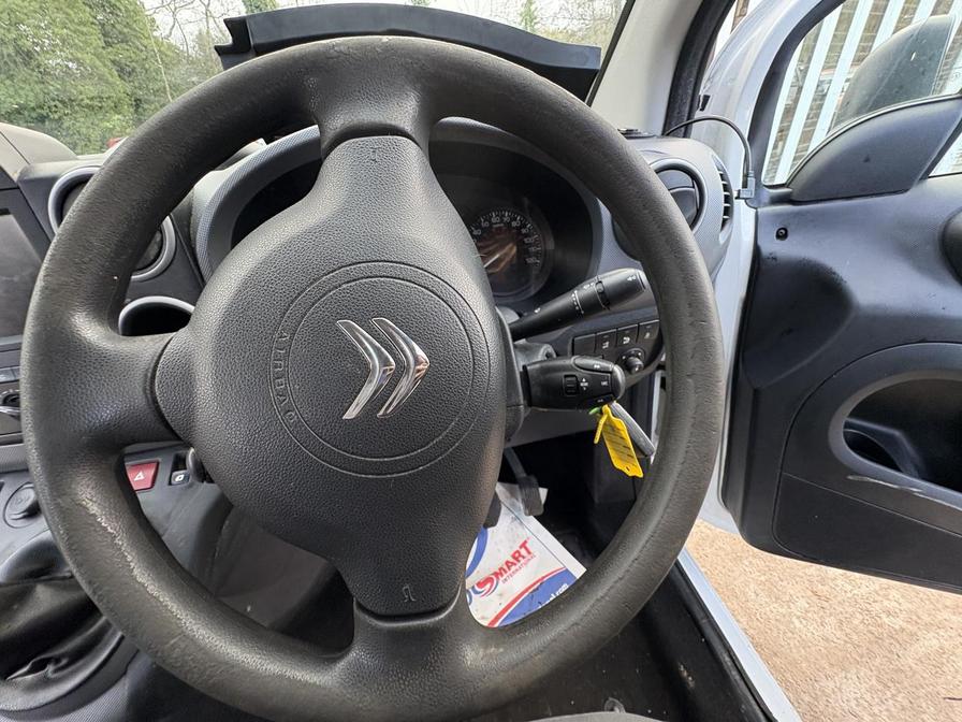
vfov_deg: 85.7
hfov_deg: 102.1
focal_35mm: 14
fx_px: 389
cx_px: 481
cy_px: 361
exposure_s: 1/82
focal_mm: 2.22
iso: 200
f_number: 2.2
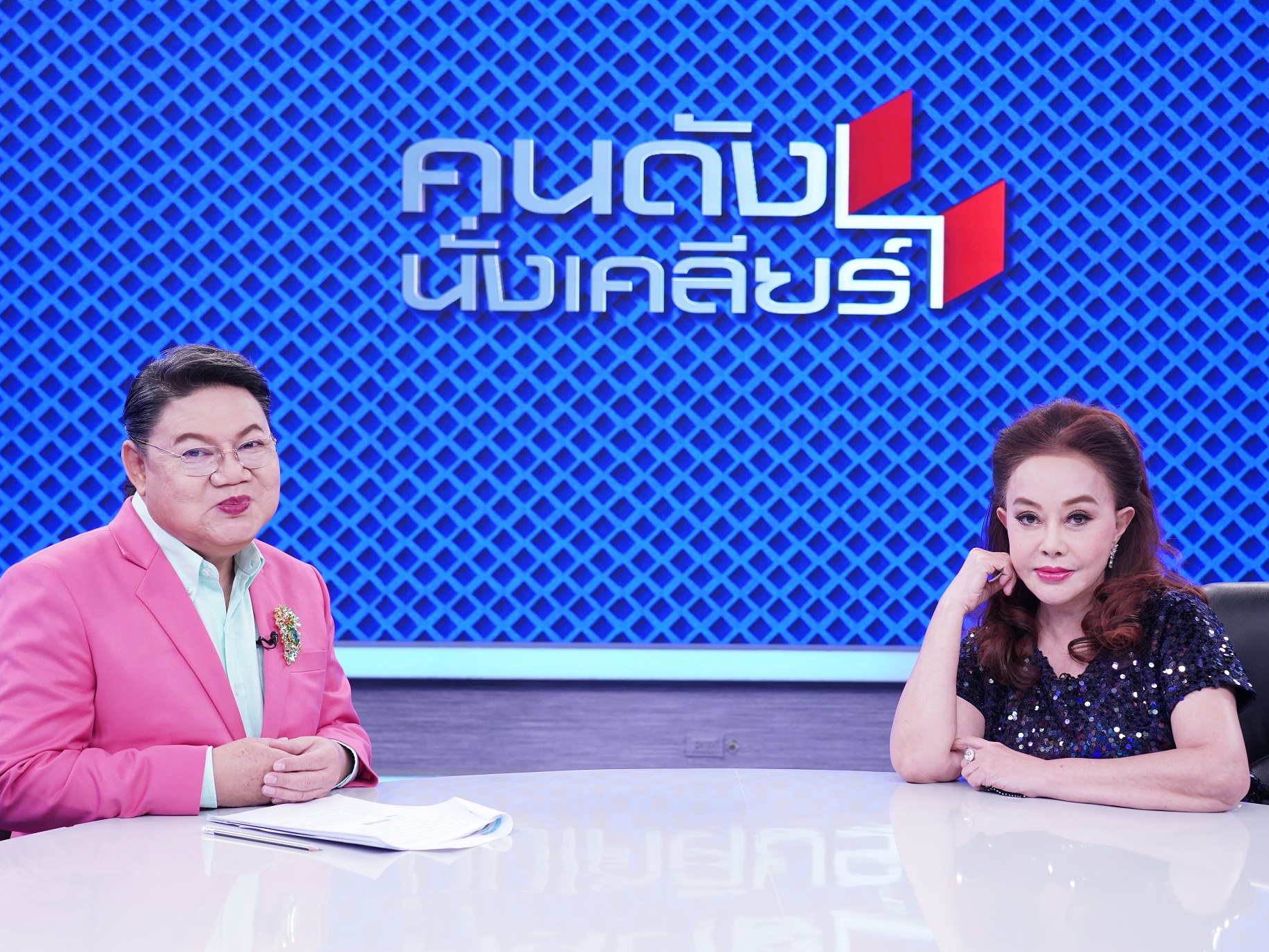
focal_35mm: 52
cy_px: 467
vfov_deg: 28.0
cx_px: 629
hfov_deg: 36.8
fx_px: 1906
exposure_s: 1/160
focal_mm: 47
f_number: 5
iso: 2000
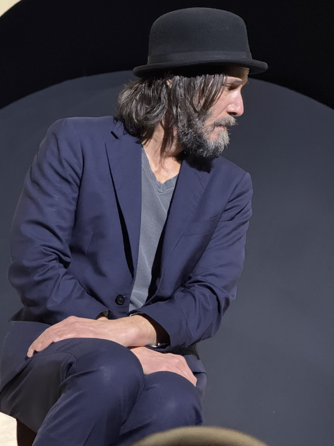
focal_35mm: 151
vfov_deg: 13.1
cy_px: 176
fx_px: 1943
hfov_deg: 9.8
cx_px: 145
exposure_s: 1/29
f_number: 2.8
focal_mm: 15.66
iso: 2000
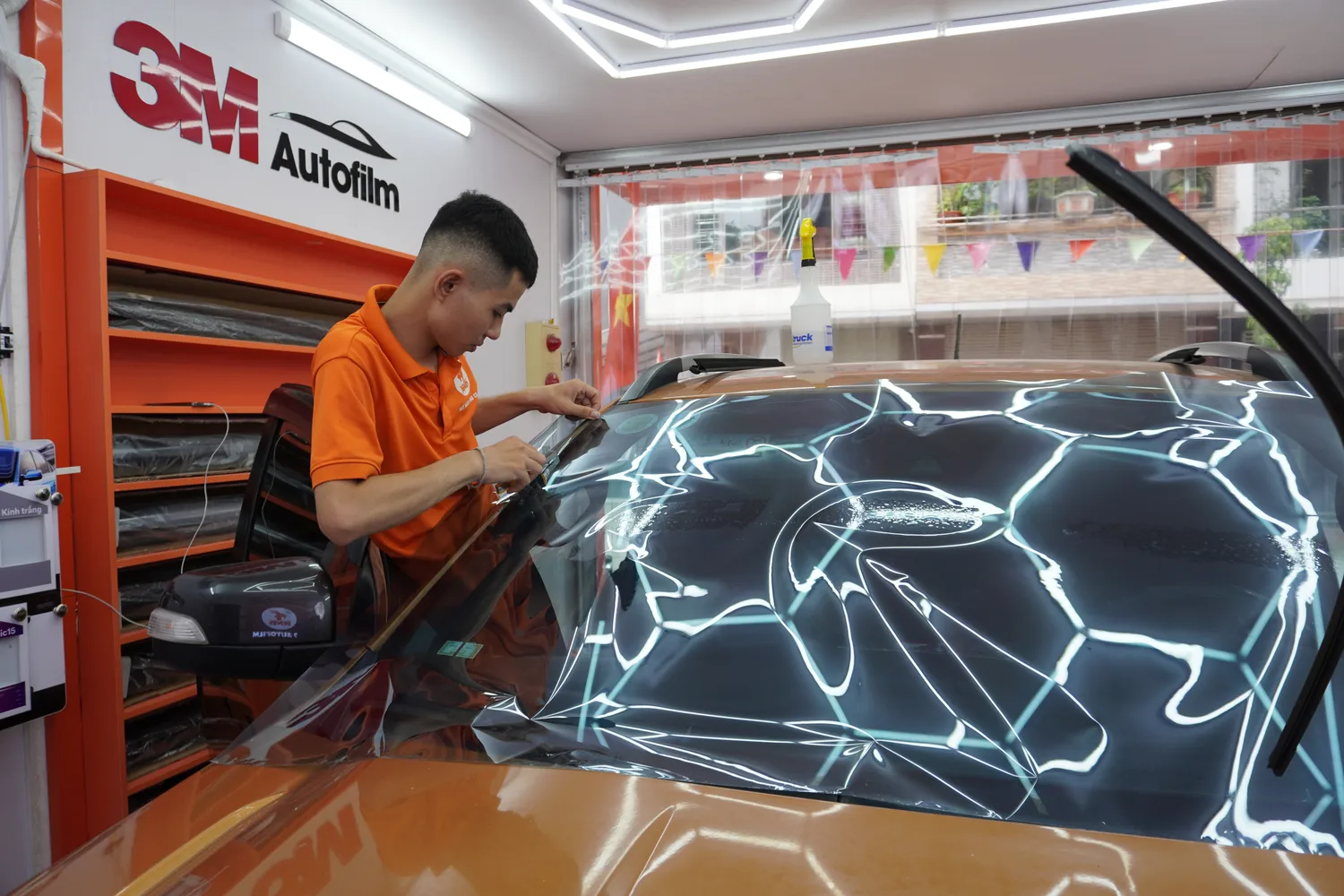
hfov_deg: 70.4
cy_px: 448
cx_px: 672
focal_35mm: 26
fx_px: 952
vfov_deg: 50.4
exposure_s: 1/160
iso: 160
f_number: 4
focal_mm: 17
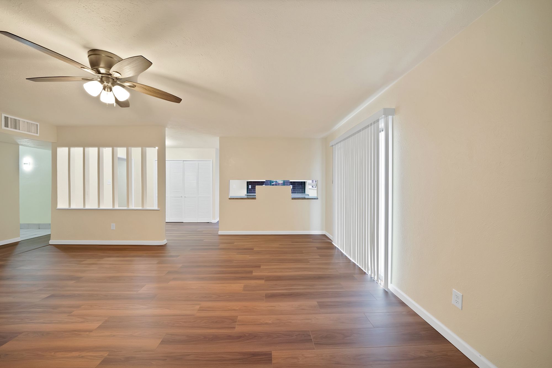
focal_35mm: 12
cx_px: 276
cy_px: 184
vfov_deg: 90.0
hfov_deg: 112.6
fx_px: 184
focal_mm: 12
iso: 640
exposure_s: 1/4
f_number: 9
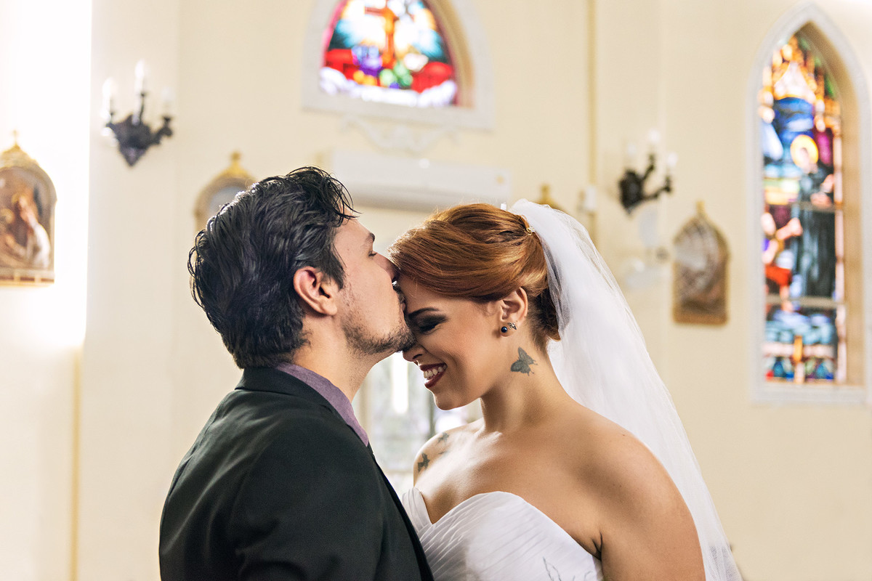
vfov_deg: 29.9
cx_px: 436
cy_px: 290
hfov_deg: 43.6
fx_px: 1090
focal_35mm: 45
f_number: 2.8
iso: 4000
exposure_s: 1/125
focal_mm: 45
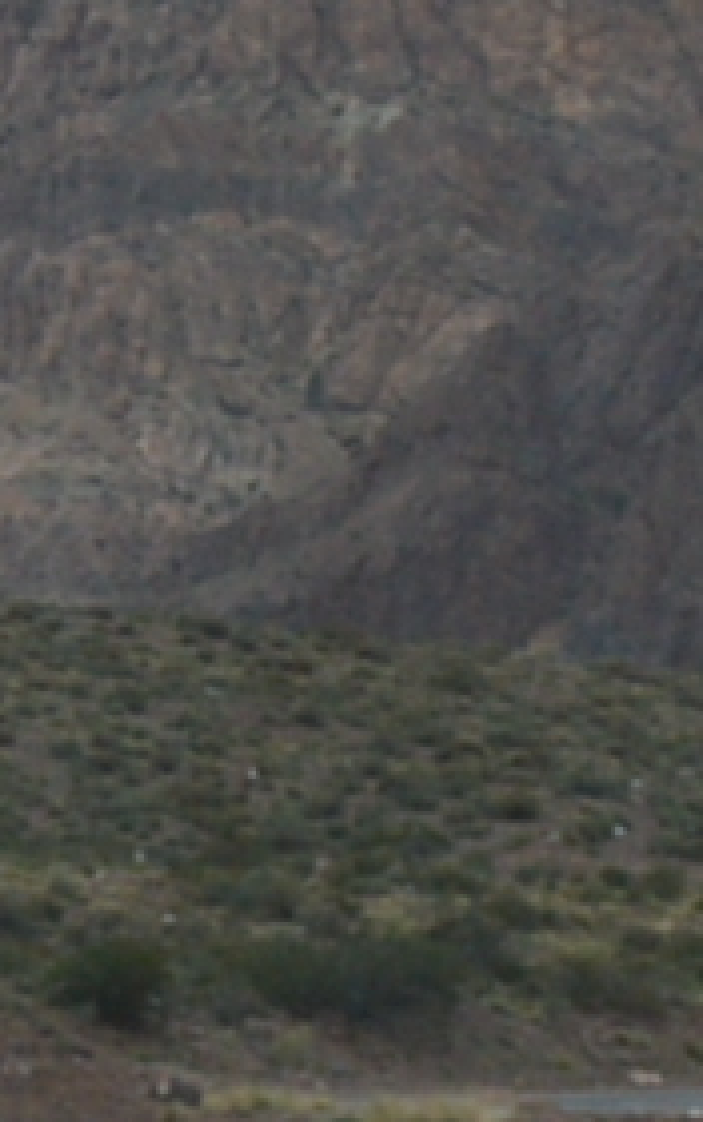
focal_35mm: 294
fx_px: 8999
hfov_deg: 4.1
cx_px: -2221
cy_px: -1342
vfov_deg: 6.8
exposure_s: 1/125
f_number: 5.6
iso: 140
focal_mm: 18
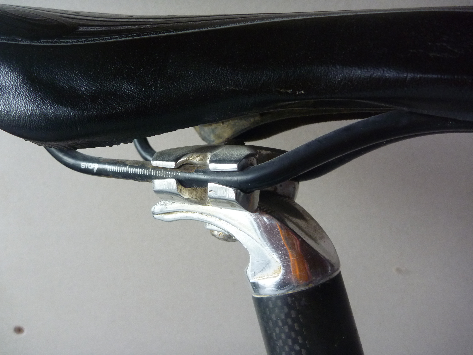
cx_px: 236
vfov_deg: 49.7
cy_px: 178
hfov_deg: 63.4
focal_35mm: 28
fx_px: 383
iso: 250
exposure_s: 1/30
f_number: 3.3
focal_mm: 4.9
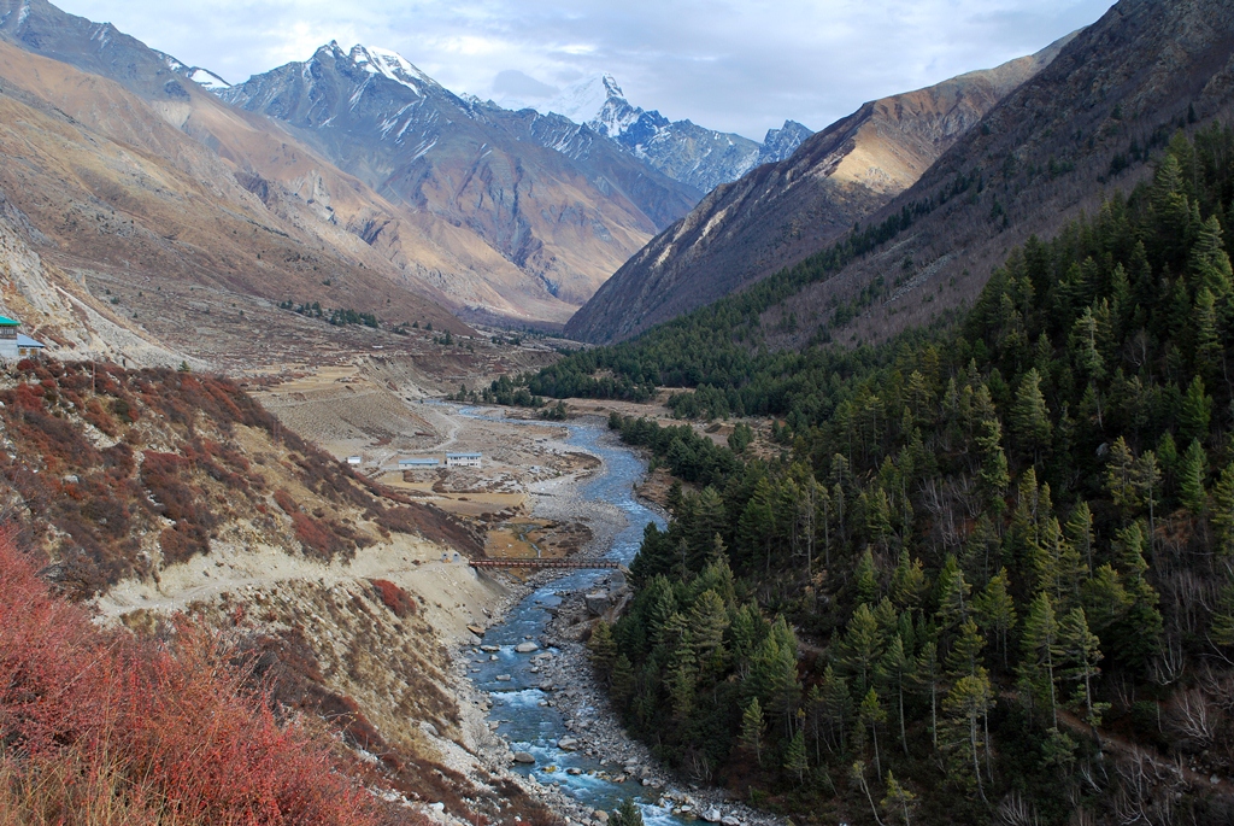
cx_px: 617
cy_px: 413
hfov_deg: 46.4
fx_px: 1441
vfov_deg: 32.0
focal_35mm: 42
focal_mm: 28
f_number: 7.1
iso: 100
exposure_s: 1/125
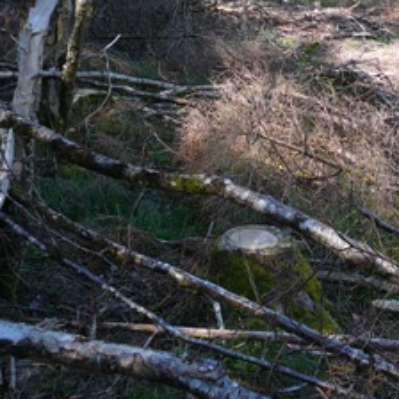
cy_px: 118
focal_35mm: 62
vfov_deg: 27.5
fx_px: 809
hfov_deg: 26.7
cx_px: 367
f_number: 2.8
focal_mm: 5.2
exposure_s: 1/250
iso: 80
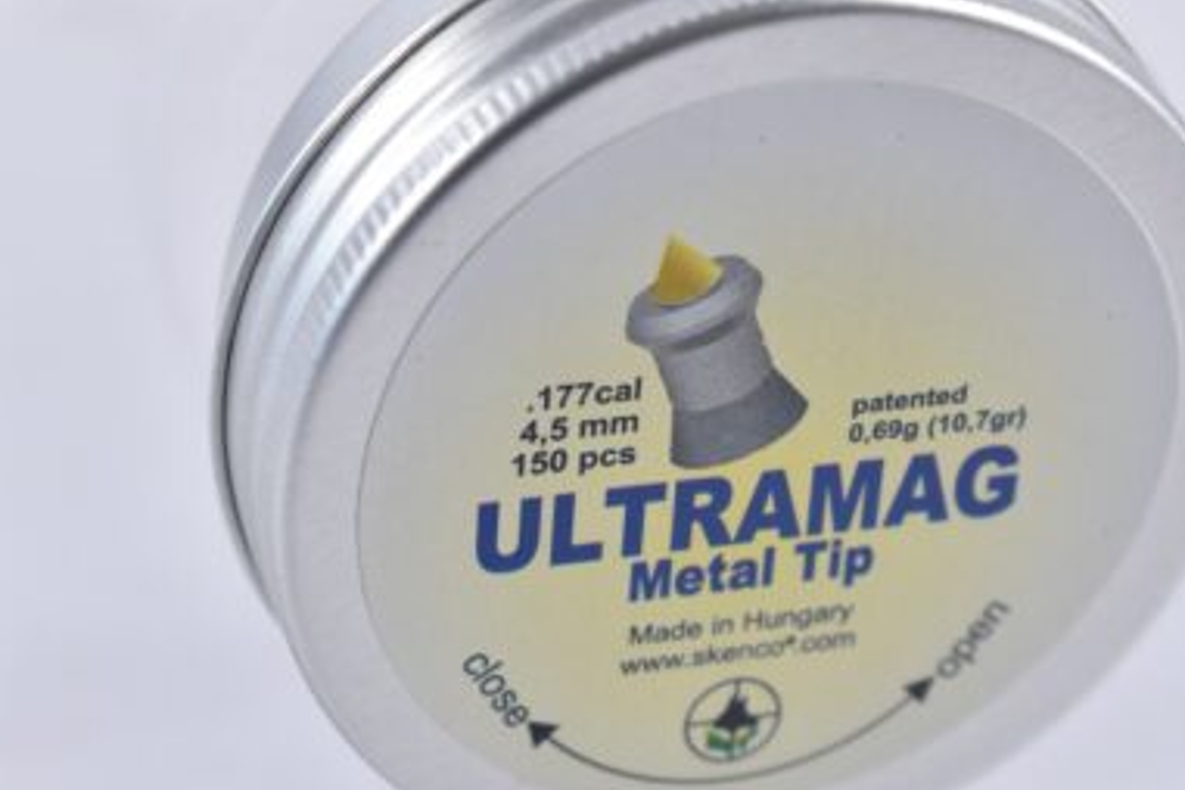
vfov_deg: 10.6
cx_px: 746
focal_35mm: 130
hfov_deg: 15.8
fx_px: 4272
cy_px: 420
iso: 640
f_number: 5.6
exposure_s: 1/50
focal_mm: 55
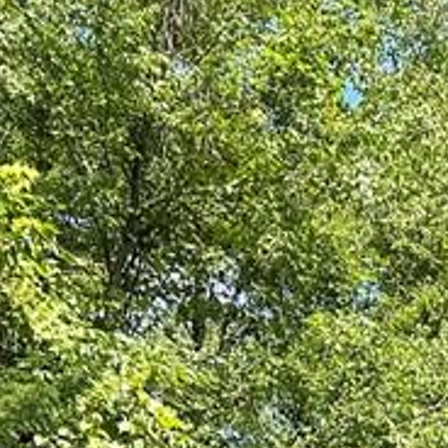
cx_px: 779
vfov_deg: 13.0
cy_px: 872
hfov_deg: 13.4
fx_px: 1728
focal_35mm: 118
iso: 80
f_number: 1.78
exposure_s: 1/1062
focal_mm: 6.86
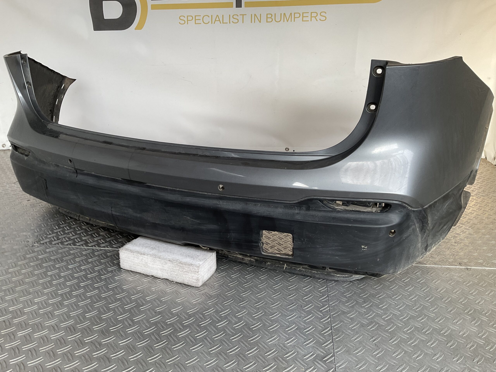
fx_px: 416
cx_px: 248
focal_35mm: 29
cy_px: 186
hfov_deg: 61.7
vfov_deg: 48.2
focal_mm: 3
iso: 32
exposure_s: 1/100
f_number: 1.8
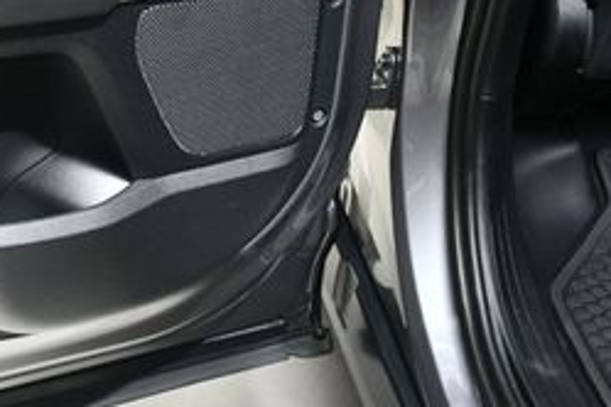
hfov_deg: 24.8
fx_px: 1307
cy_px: -51
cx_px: -34
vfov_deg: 17.1
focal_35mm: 77
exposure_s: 1/160
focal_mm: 20
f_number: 6.3
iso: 100
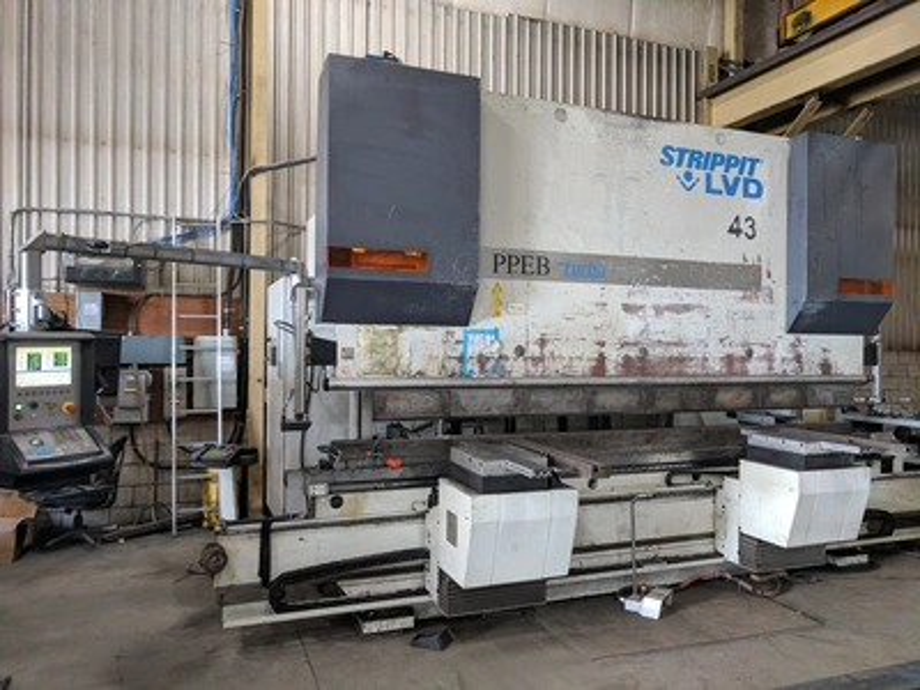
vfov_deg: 53.1
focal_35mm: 26
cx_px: 460
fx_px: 691
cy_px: 345
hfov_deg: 67.3
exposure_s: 1/40
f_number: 2
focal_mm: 4.67
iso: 356
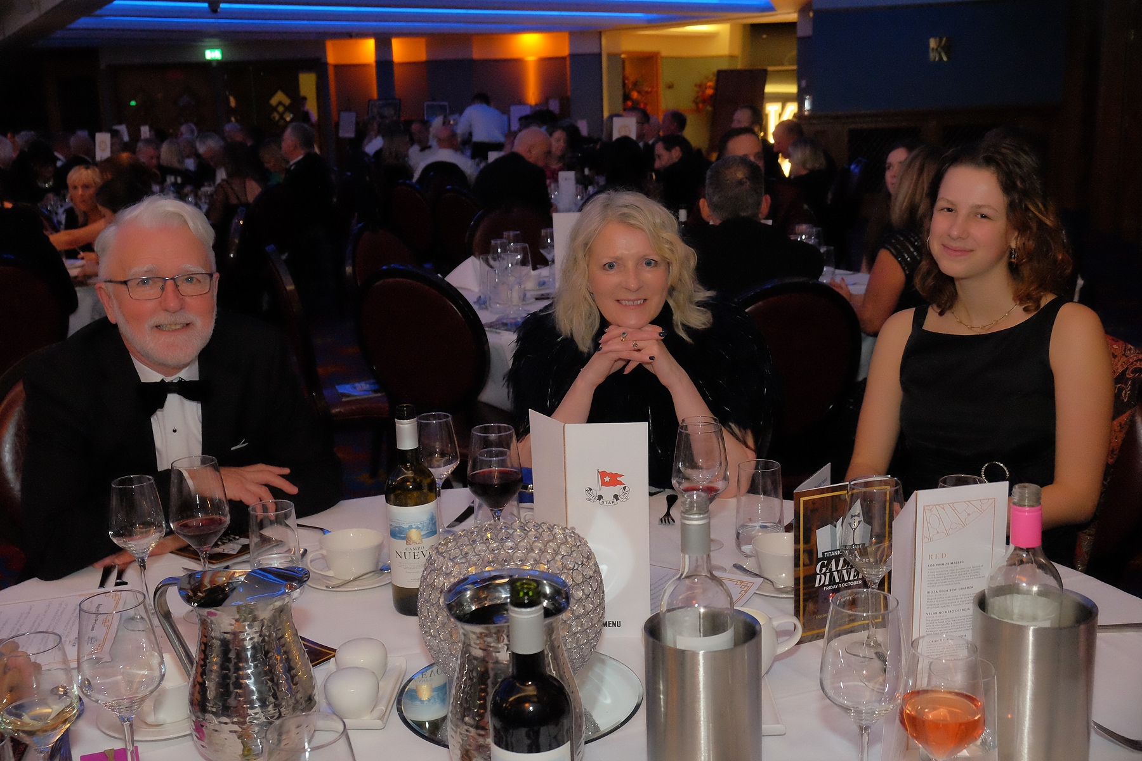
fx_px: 1205
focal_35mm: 38
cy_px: 380
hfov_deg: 50.7
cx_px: 571
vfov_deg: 35.1
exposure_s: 1/125
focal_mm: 25.4
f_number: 4.5
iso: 6400
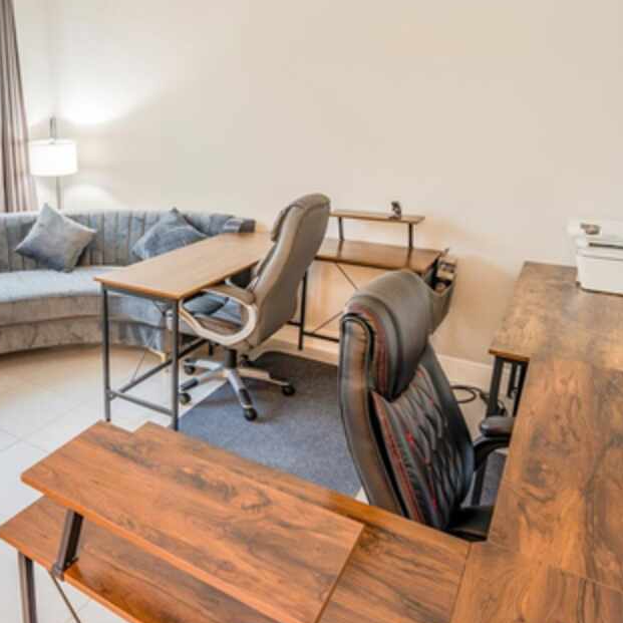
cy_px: 259
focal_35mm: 28
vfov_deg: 57.0
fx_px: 570
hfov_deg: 53.6
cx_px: 128
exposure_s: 1/1.67
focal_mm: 16
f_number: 8
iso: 200
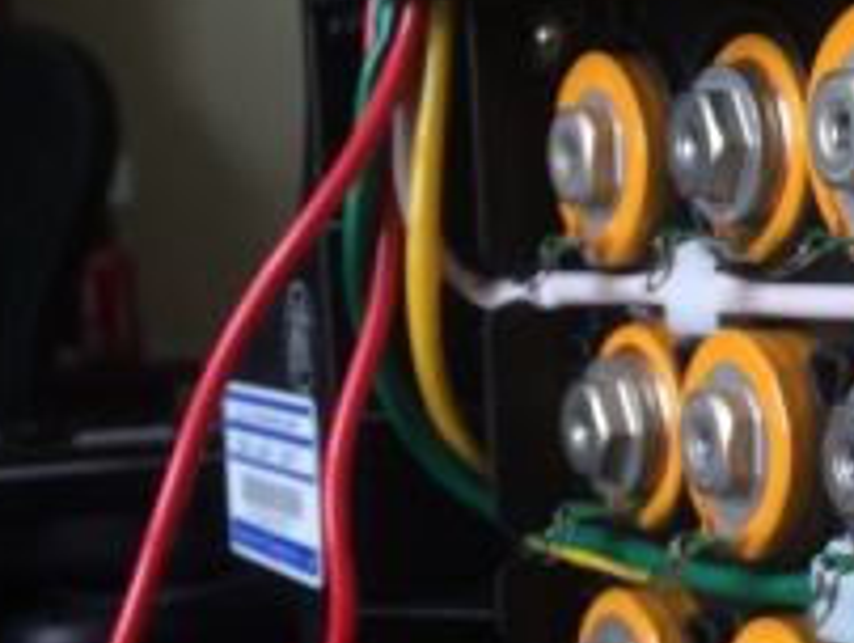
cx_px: 1137
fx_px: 2198
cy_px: 444
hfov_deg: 20.0
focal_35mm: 89
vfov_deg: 16.6
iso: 40
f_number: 2.2
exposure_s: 1/40
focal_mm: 4.12
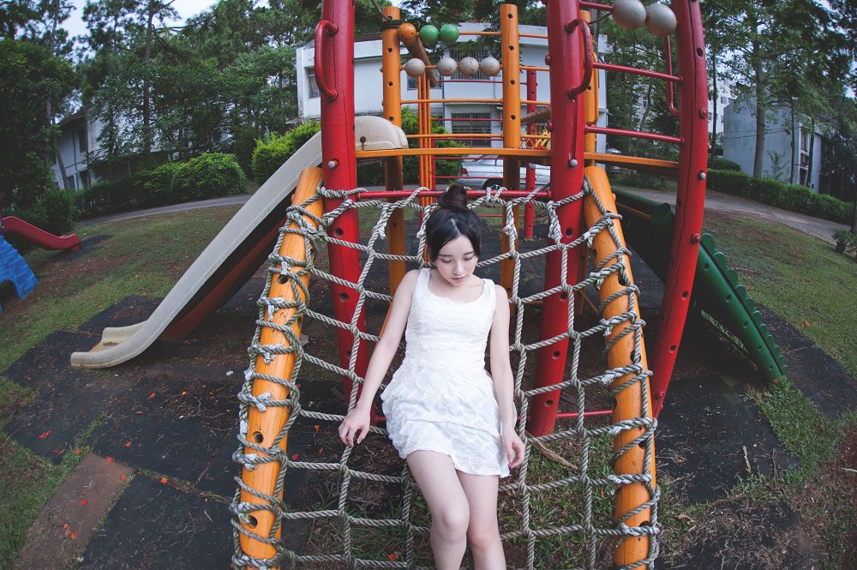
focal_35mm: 17
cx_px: 428
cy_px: 285
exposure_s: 1/400
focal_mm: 17
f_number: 4.5
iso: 200
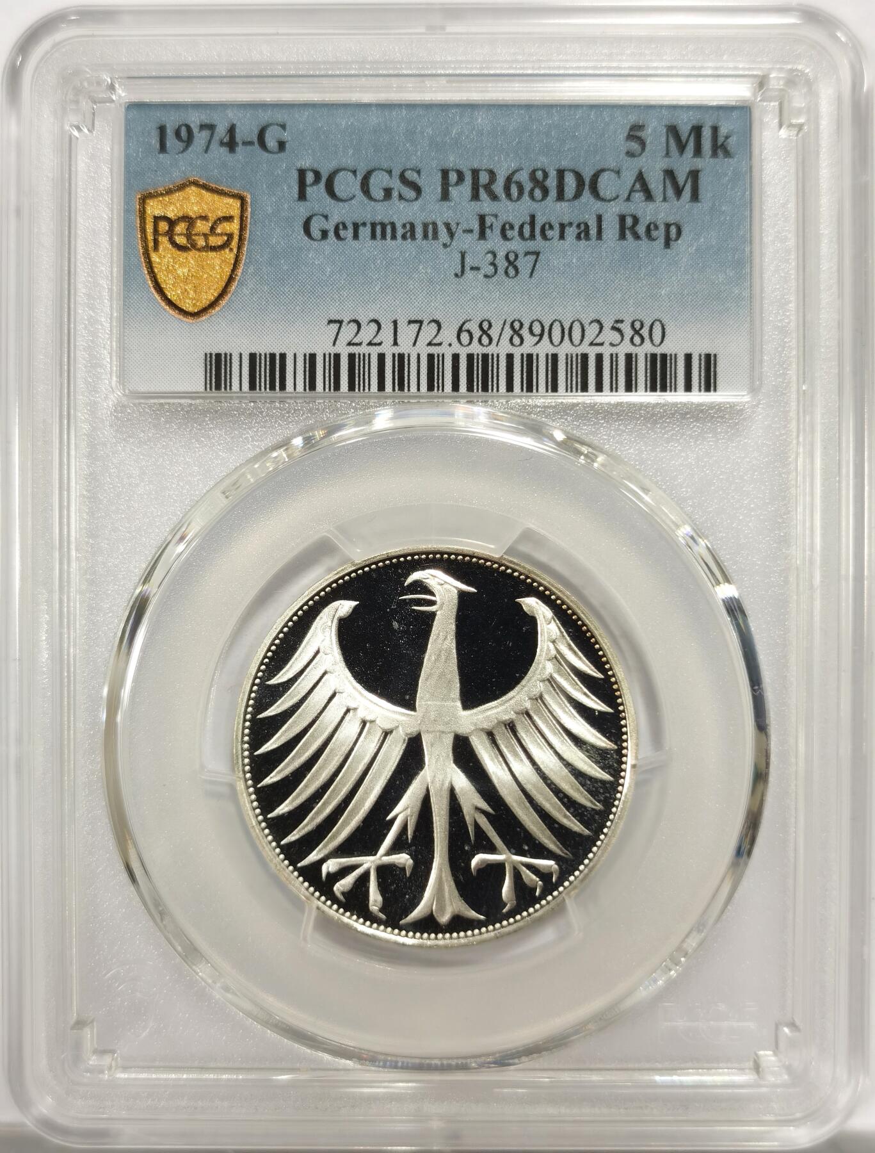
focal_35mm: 54
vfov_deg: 35.4
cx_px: 438
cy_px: 576
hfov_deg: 27.2
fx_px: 1806
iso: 100
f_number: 16
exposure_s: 1/100
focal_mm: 5.56
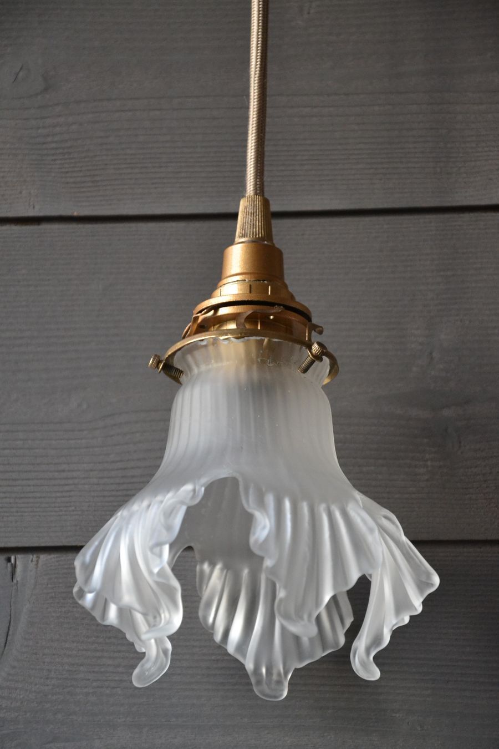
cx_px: 250
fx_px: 2807
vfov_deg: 15.2
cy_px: 374
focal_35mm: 135
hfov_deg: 10.2
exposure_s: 1/125
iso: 2000
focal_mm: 90
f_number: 5.6
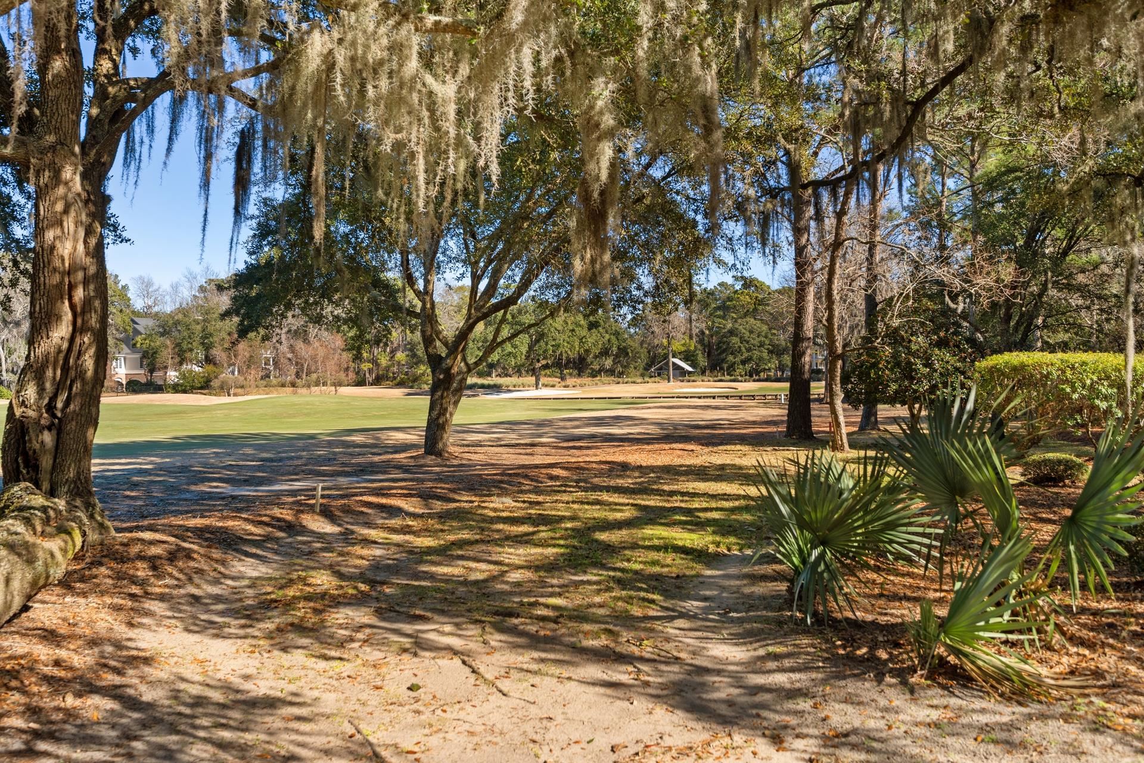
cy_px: 382
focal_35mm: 30
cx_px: 572
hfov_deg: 61.9
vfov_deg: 43.6
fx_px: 953
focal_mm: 30
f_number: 5.6
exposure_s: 1/250
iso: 110
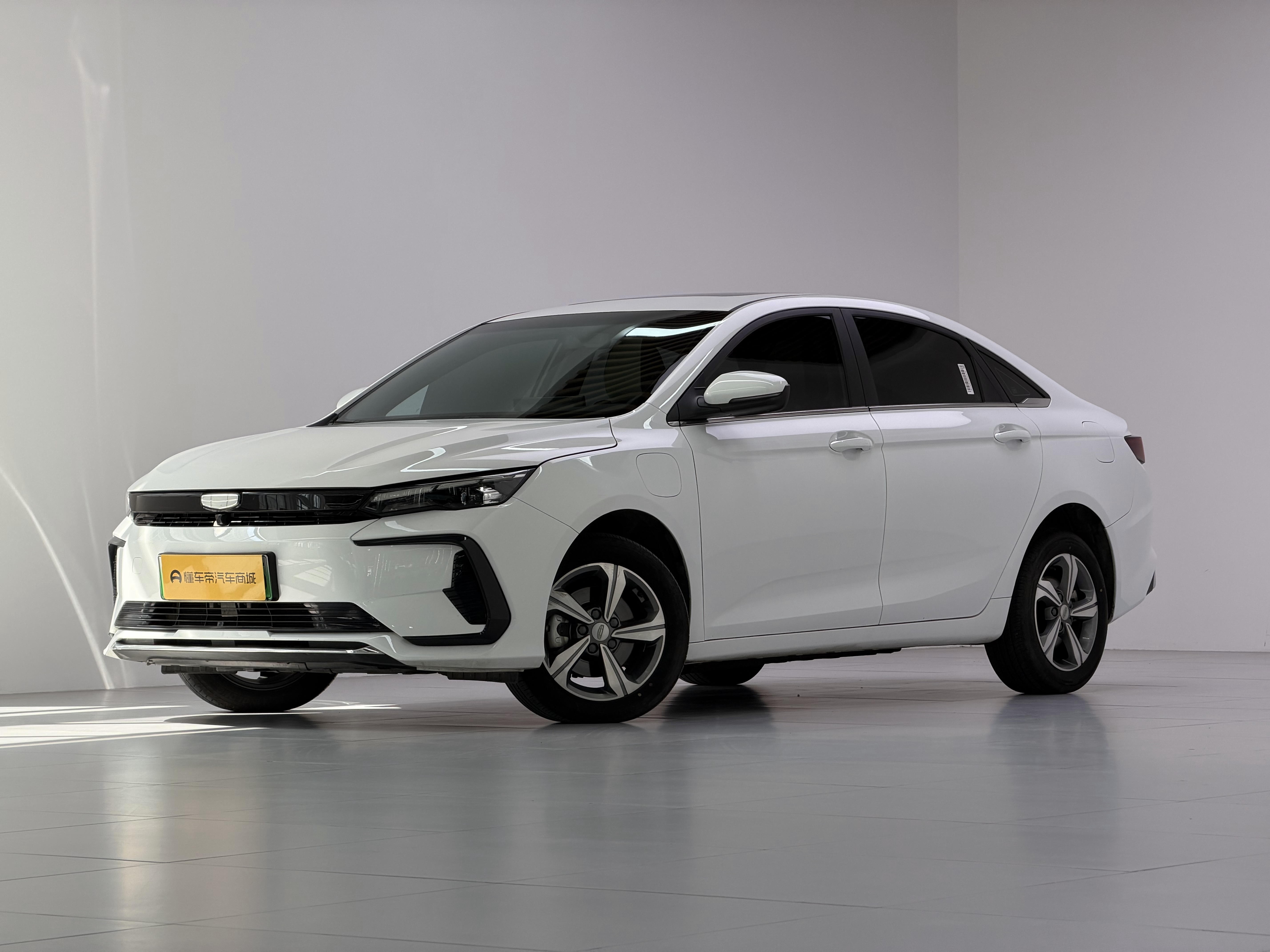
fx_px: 3669
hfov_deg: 19.6
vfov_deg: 14.8
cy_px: 476
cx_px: 635
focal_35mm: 100
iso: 50
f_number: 2.8
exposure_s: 1/121
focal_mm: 16.89
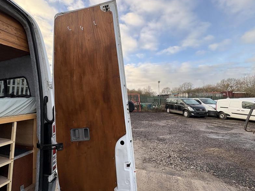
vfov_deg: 78.0
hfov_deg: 94.4
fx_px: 118
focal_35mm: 16
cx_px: 120
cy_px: 89
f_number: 2.2
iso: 40
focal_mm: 2.22
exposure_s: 1/247
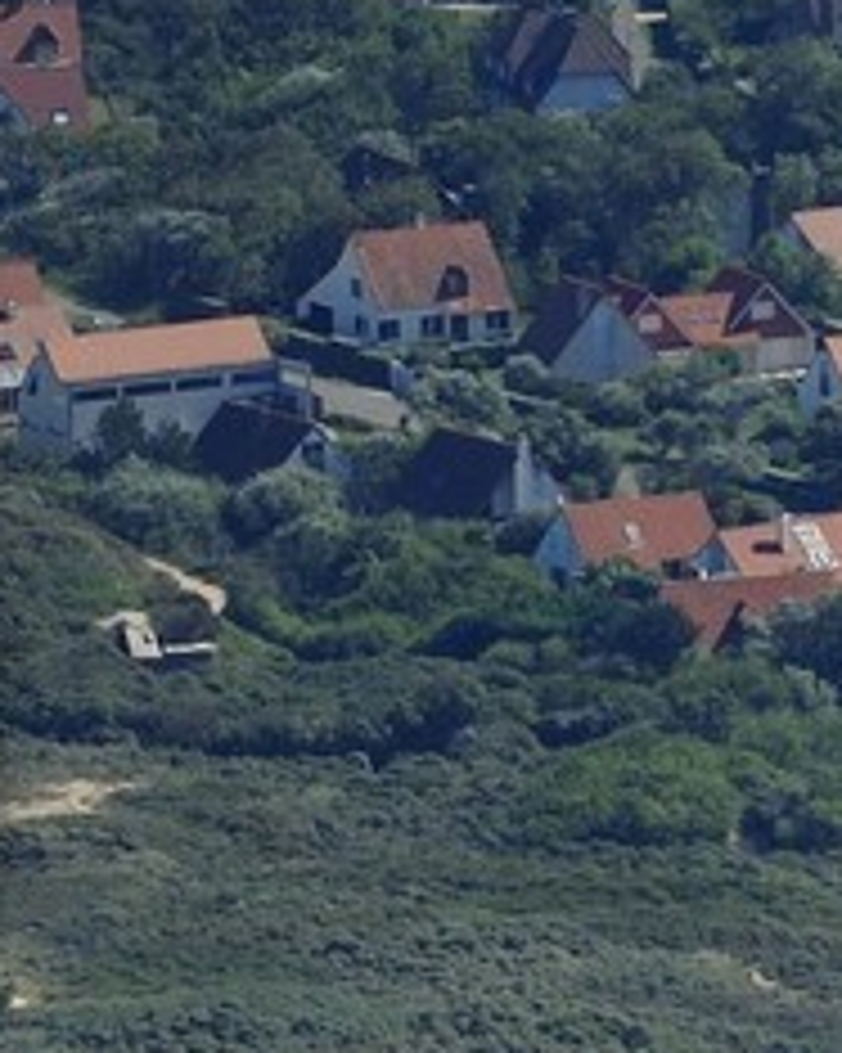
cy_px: 756
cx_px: -1400
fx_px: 40054
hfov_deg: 1.2
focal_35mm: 1285
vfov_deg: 1.5
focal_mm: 200
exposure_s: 1/800
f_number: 9
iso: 400
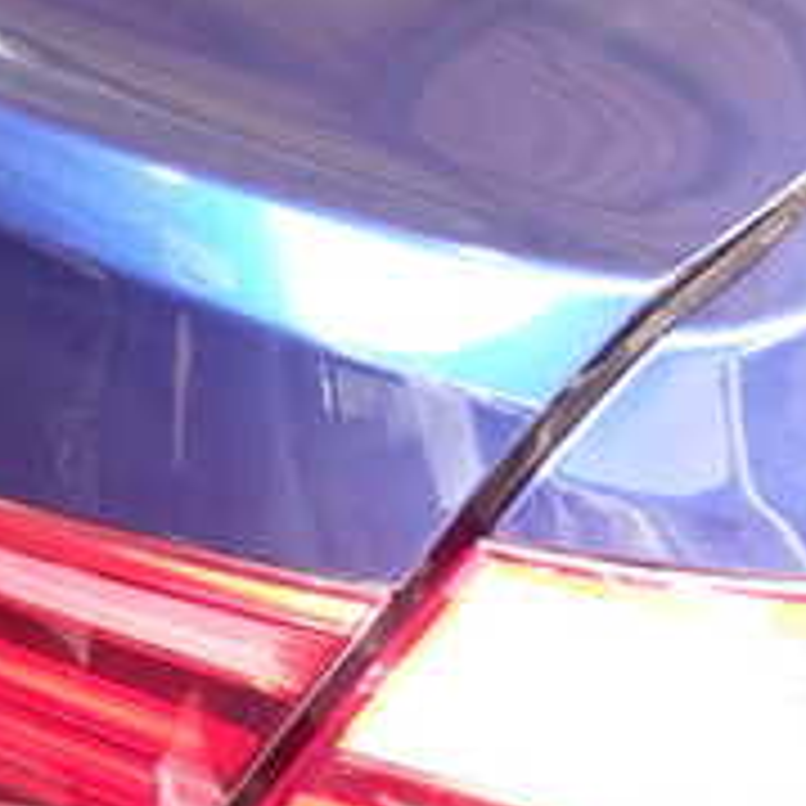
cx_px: -351
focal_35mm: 74
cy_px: 176
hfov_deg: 20.5
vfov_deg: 23.1
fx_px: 1949
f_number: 2
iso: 640
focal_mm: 4.5
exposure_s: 1/40
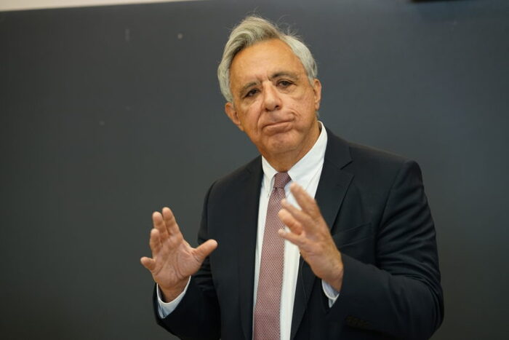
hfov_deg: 23.9
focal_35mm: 85
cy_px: 170
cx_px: 254
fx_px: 1202
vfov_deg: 16.1
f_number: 4
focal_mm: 85
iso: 1600
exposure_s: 1/160
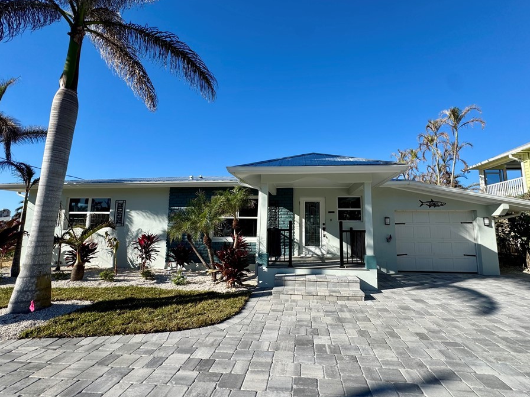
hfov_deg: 94.4
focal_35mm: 16
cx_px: 283
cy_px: 196
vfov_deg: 78.1
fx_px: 245
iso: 50
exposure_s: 1/1789
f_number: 2.2
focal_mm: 2.22
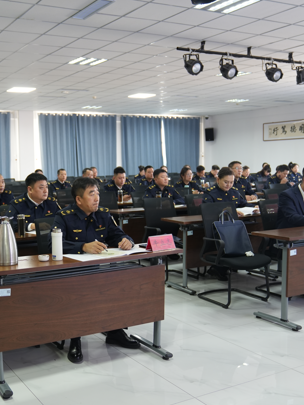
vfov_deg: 44.8
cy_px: 203
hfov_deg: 33.7
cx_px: 80
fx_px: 492
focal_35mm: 42
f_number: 2.8
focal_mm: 29
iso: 800
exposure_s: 1/30
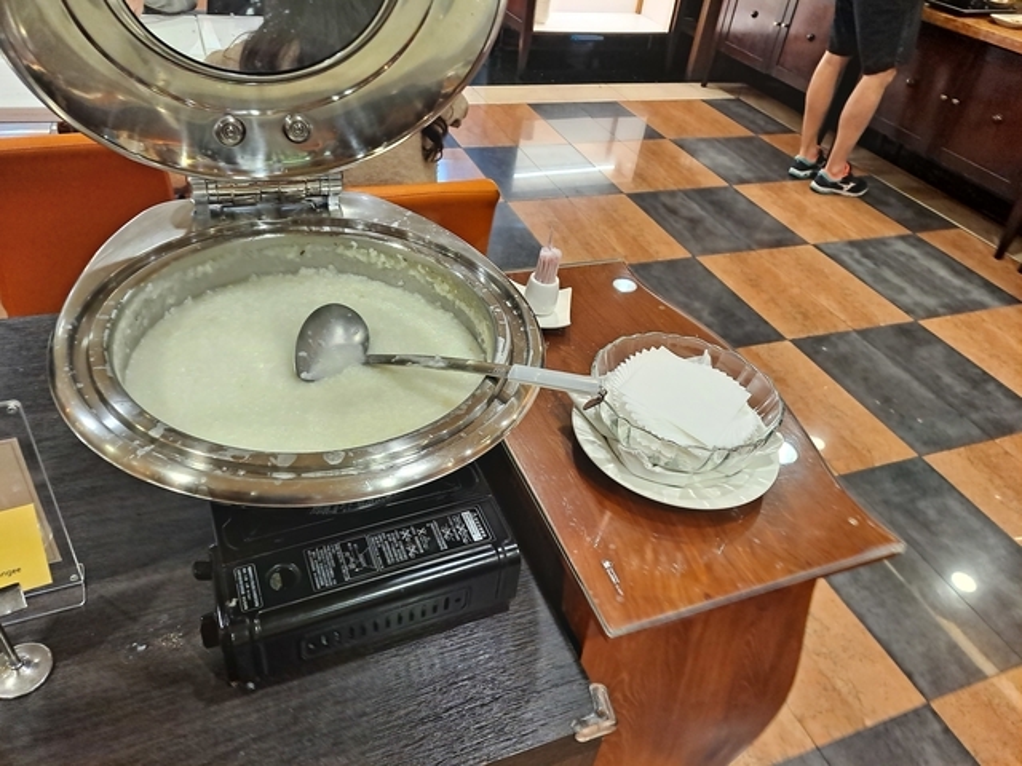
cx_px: 511
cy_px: 383
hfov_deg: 71.6
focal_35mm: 24
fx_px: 709
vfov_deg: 56.8
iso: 200
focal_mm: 5.23
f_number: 1.8
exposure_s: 1/60
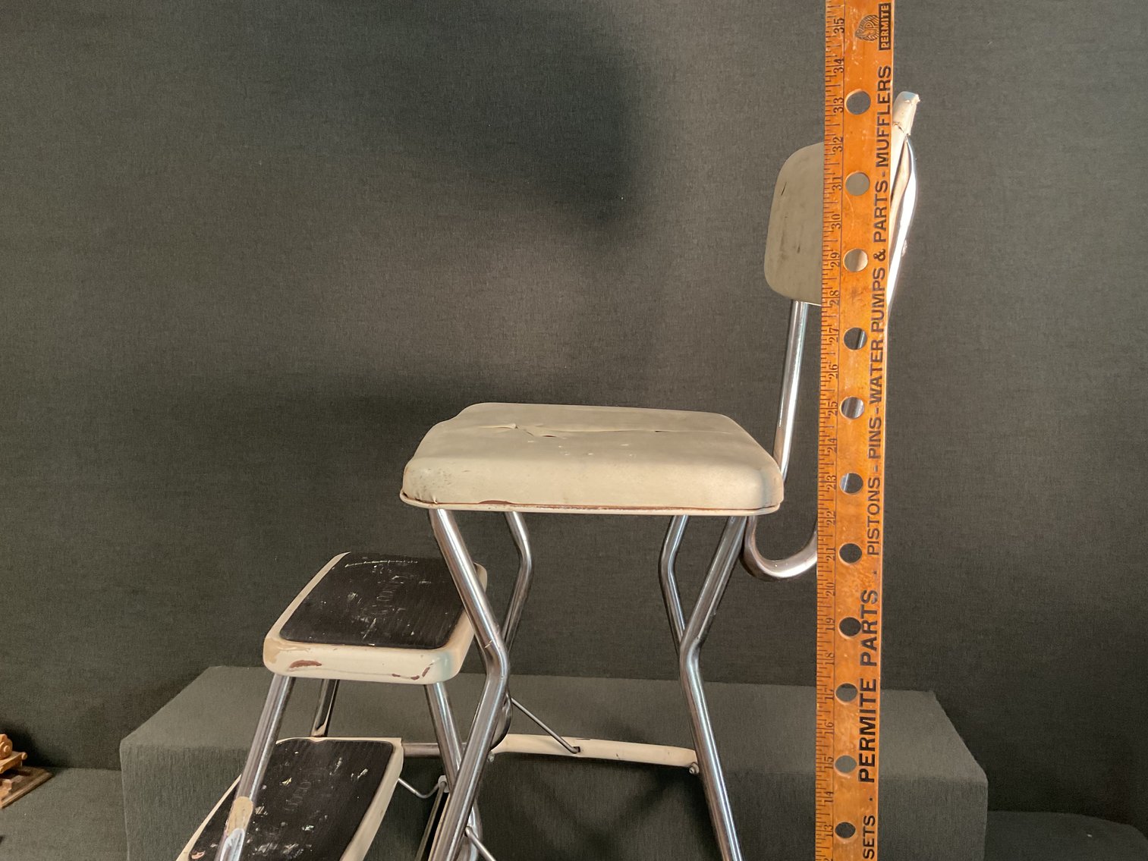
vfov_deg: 48.2
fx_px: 962
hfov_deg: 61.7
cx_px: 574
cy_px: 430
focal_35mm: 29
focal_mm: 3
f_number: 1.8
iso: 250
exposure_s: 1/40
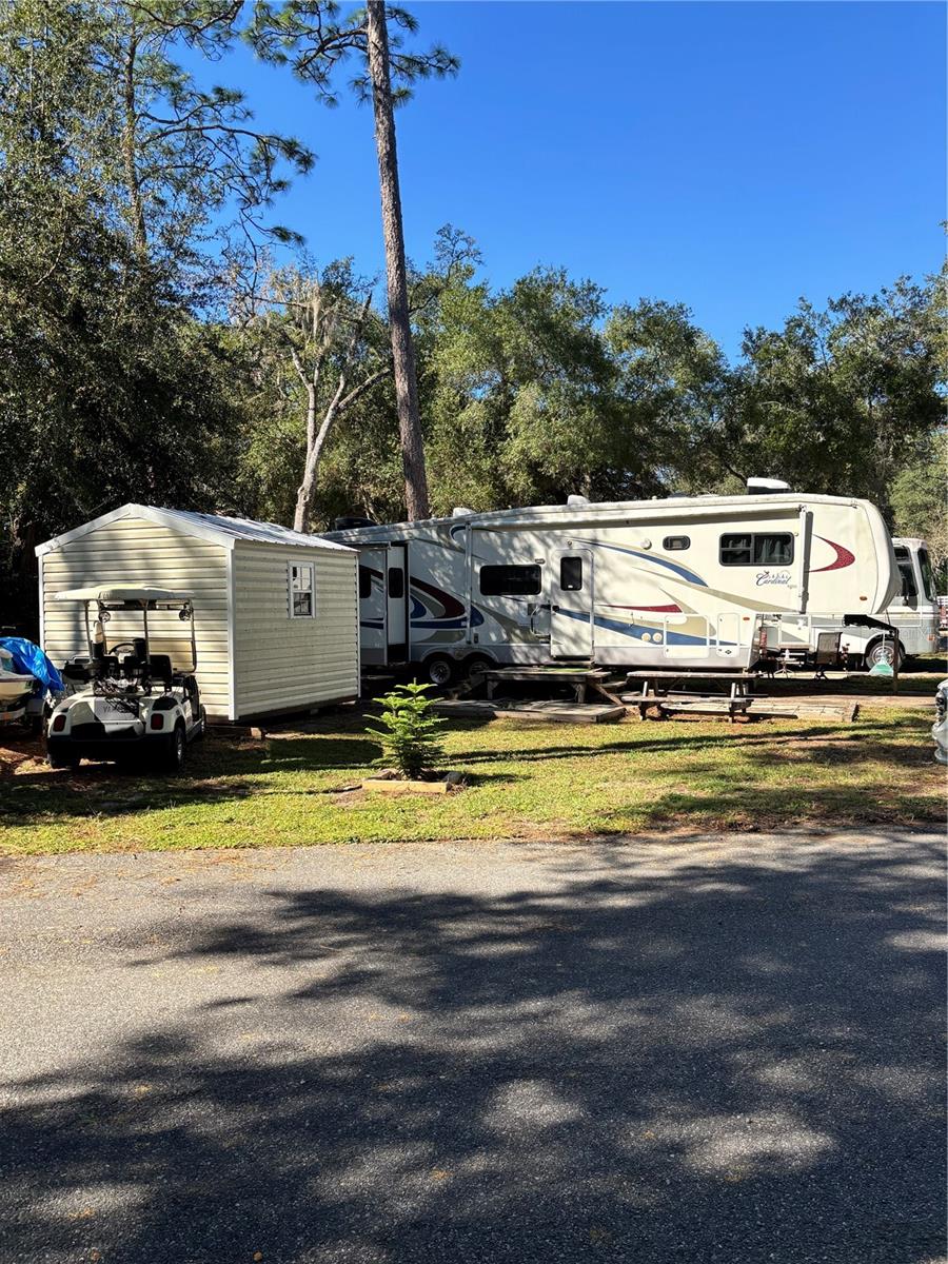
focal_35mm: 26
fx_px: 949
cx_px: 474
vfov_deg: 67.3
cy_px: 632
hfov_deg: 53.1
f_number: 1.6
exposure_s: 1/1311
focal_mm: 5.96
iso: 50
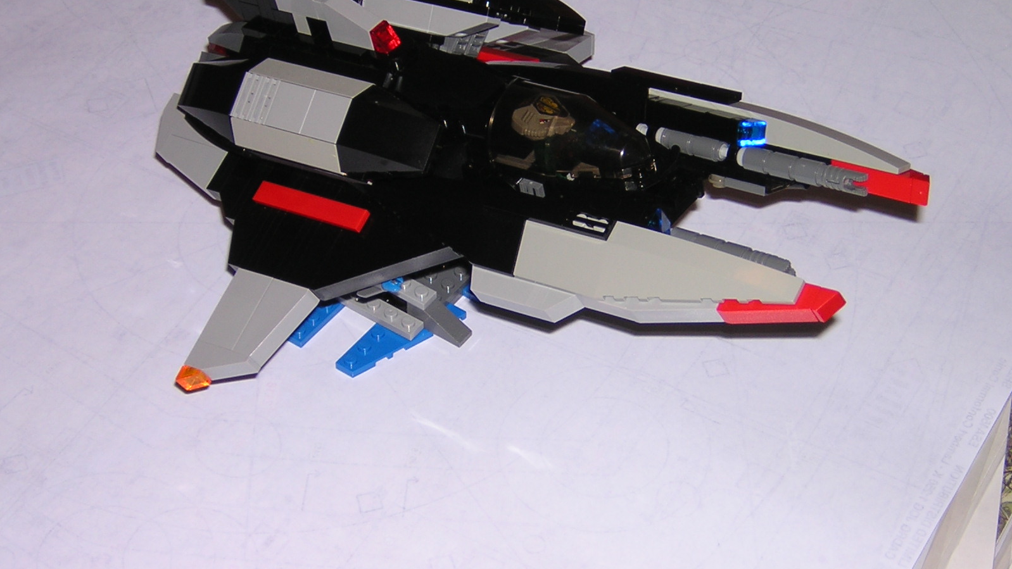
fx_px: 2254
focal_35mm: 84
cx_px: 506
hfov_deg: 25.3
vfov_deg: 14.4
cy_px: 232
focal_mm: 10.1
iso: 100
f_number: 3.9
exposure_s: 1/60.1
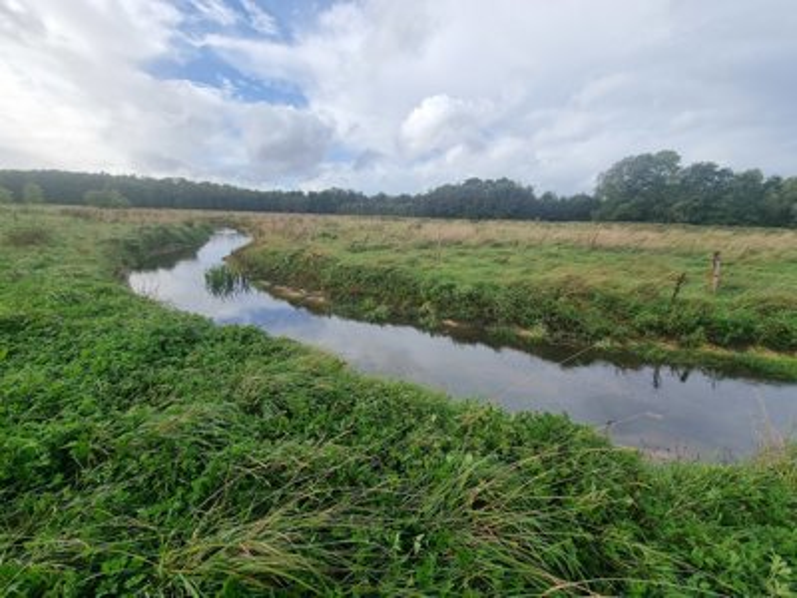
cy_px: 299
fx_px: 299
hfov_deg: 106.2
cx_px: 398
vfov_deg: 89.9
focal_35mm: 13
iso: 50
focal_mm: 2.2
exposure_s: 1/1580
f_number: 2.2
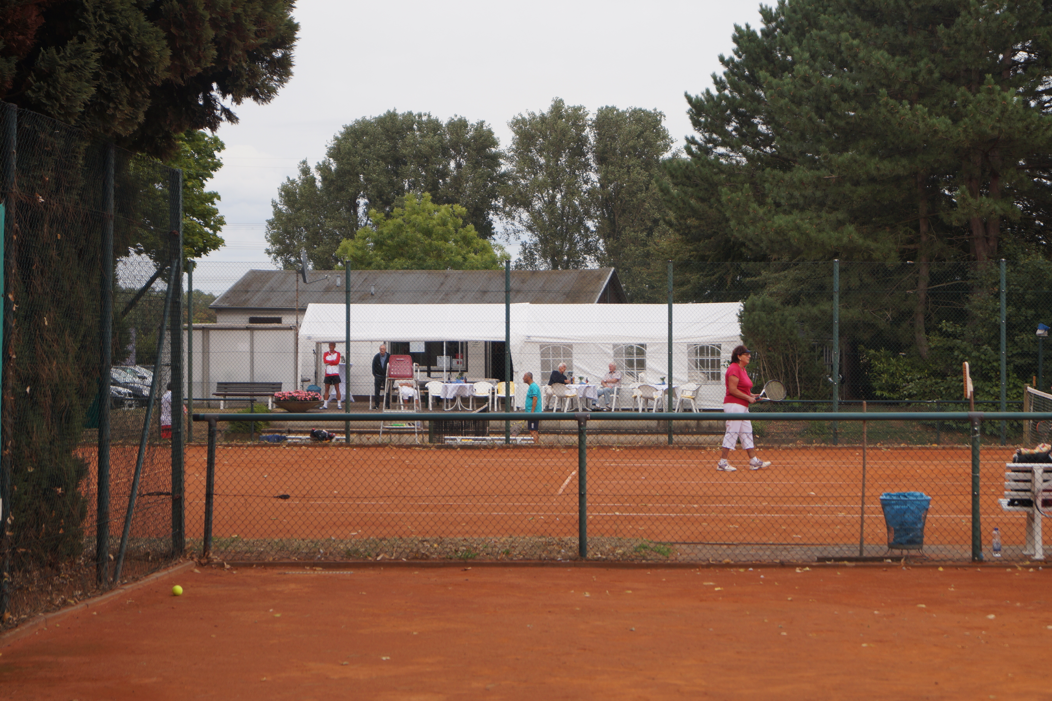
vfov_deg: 16.4
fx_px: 2440
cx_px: 522
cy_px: 354
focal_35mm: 84
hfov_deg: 24.3
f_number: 5.6
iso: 125
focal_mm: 55
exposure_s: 1/160
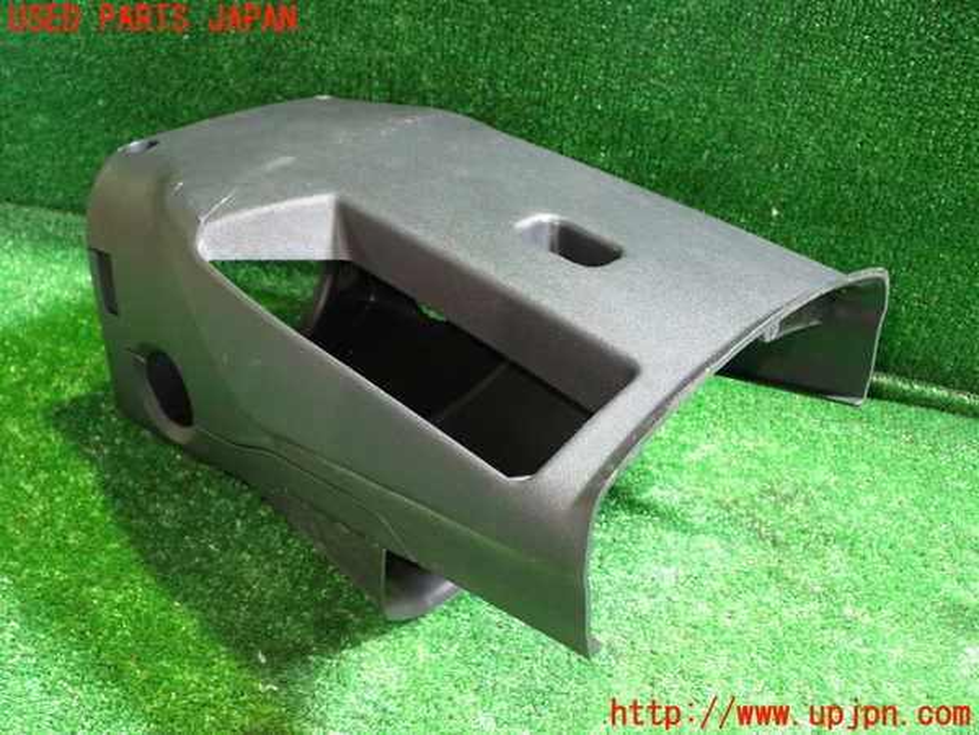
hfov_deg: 49.0
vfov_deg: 37.7
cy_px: 368
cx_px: 490
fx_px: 1075
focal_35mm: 38
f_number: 2.7
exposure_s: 1/20
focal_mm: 6.83
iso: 800
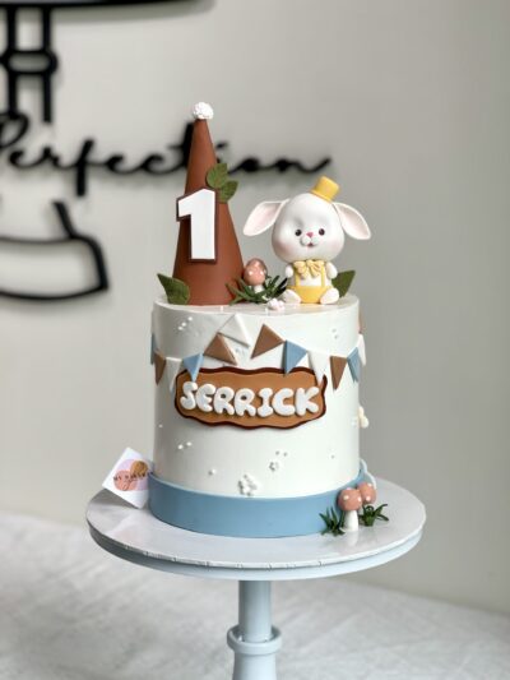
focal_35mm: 64
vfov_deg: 30.3
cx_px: 255
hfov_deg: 22.9
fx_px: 1257
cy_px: 340
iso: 25
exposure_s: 1/100
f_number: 2.2
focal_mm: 7.5
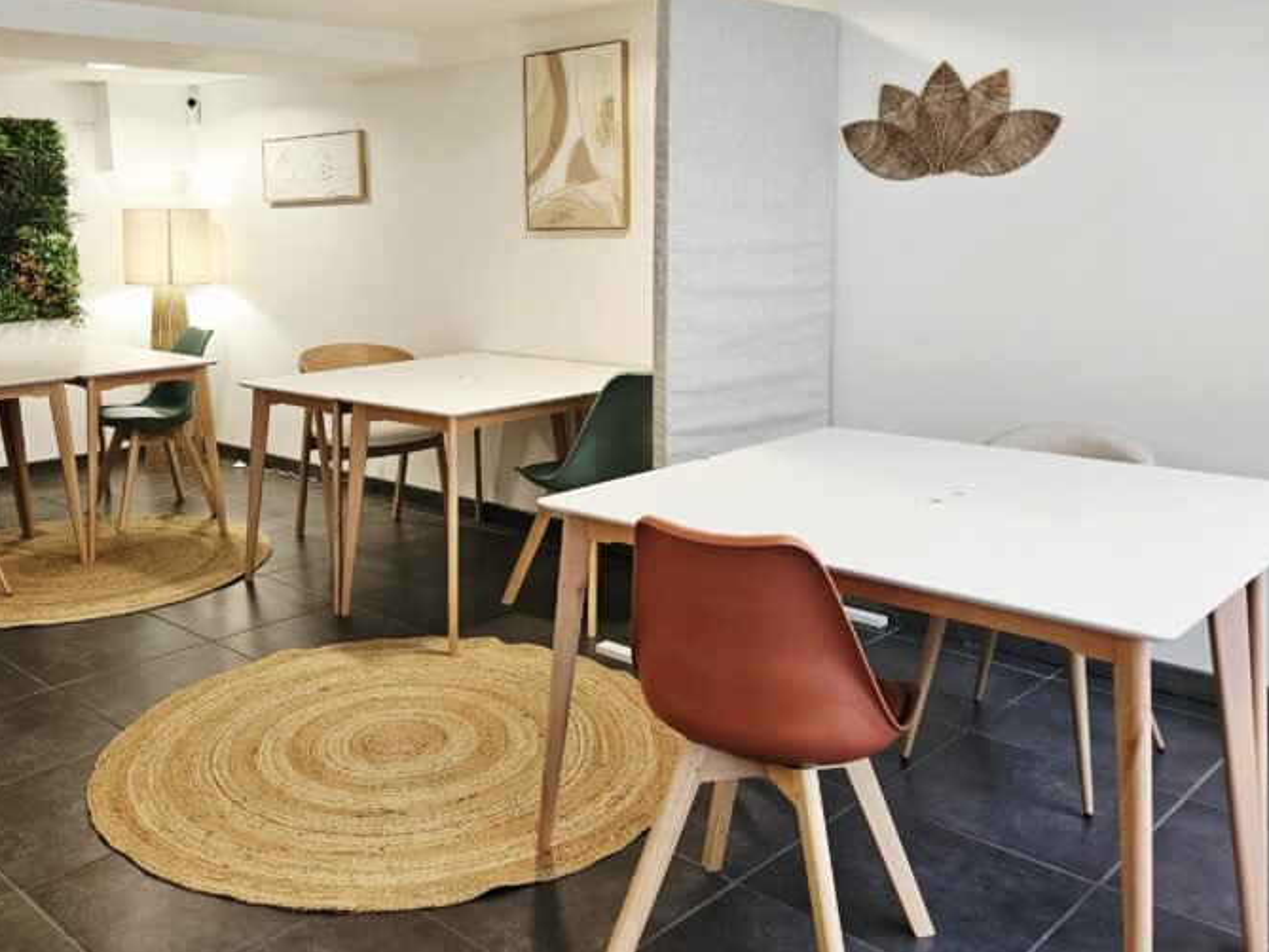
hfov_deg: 55.1
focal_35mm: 33
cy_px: 330
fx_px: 1210
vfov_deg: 42.5
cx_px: 535
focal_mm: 5.4
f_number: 1.8
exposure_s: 1/101
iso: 200
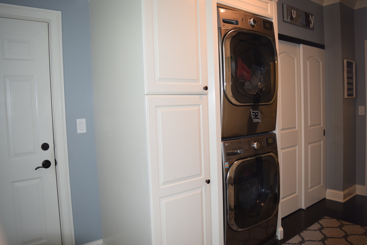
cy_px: 122
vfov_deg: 47.9
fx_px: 275
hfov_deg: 67.4
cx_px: 184
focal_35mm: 27
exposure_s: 1/80
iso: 800
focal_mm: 18
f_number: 4.5
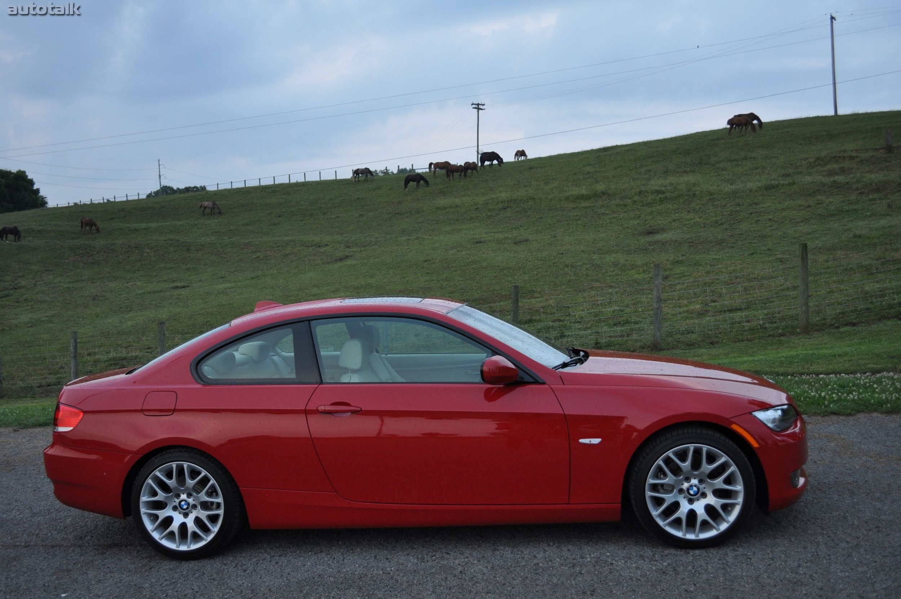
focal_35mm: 33
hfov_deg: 57.3
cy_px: 300
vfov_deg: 39.9
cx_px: 450
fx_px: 825
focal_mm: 22
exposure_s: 1/60
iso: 500
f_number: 4
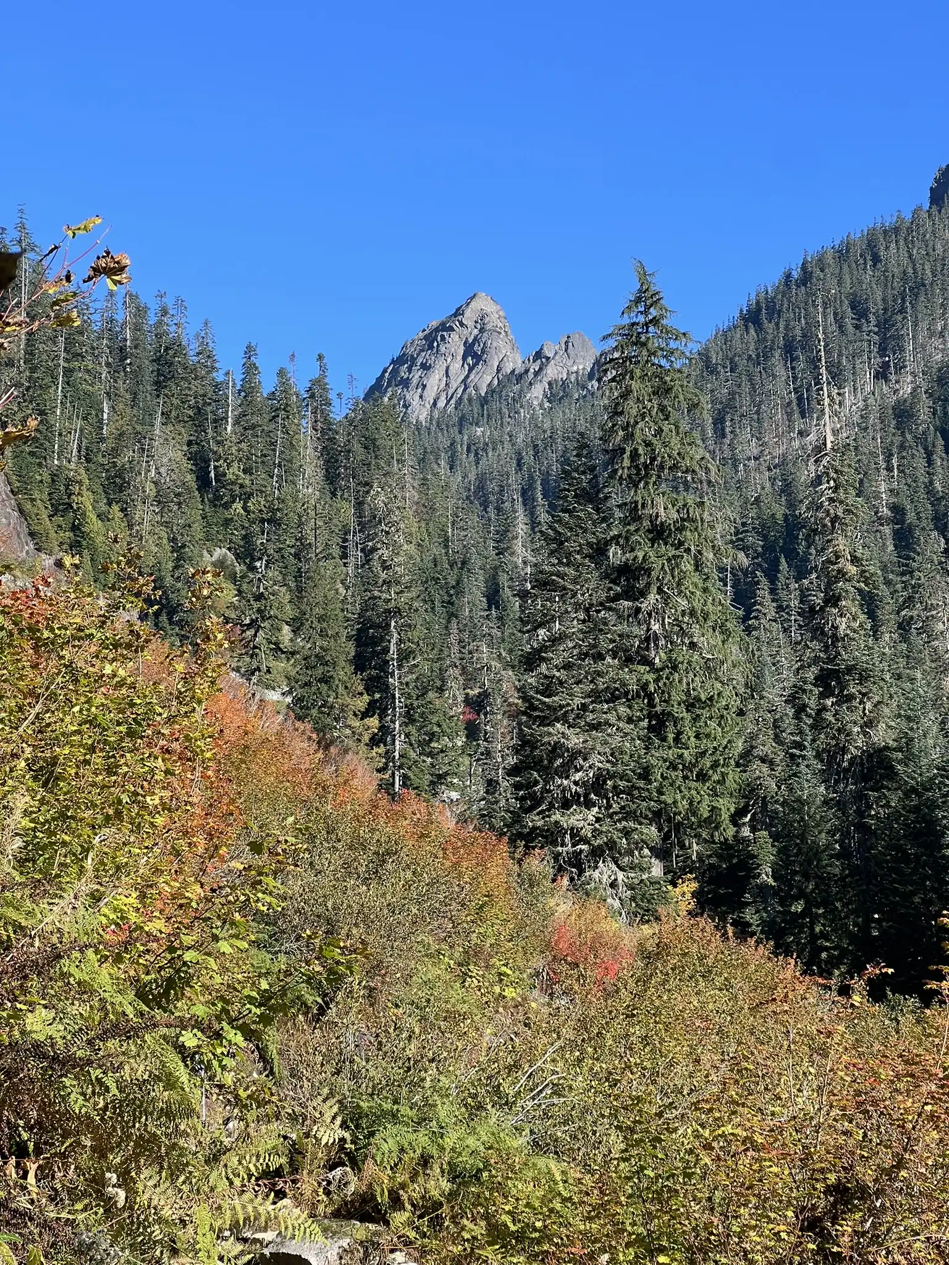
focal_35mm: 77
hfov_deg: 19.1
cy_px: 632
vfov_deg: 25.3
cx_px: 474
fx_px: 2815
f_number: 2.8
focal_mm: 9
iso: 32
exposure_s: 1/265
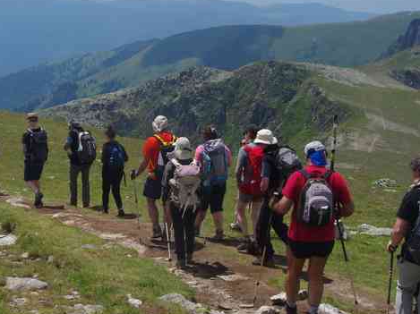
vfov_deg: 17.8
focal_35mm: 83
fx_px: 1003
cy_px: 134
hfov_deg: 23.3
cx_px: 85
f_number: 11
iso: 200
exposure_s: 1/125
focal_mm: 26.9
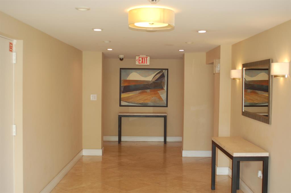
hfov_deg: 46.5
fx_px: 339
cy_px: 96
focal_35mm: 42
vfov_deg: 31.8
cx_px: 146
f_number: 3.8
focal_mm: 28
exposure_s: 1/60
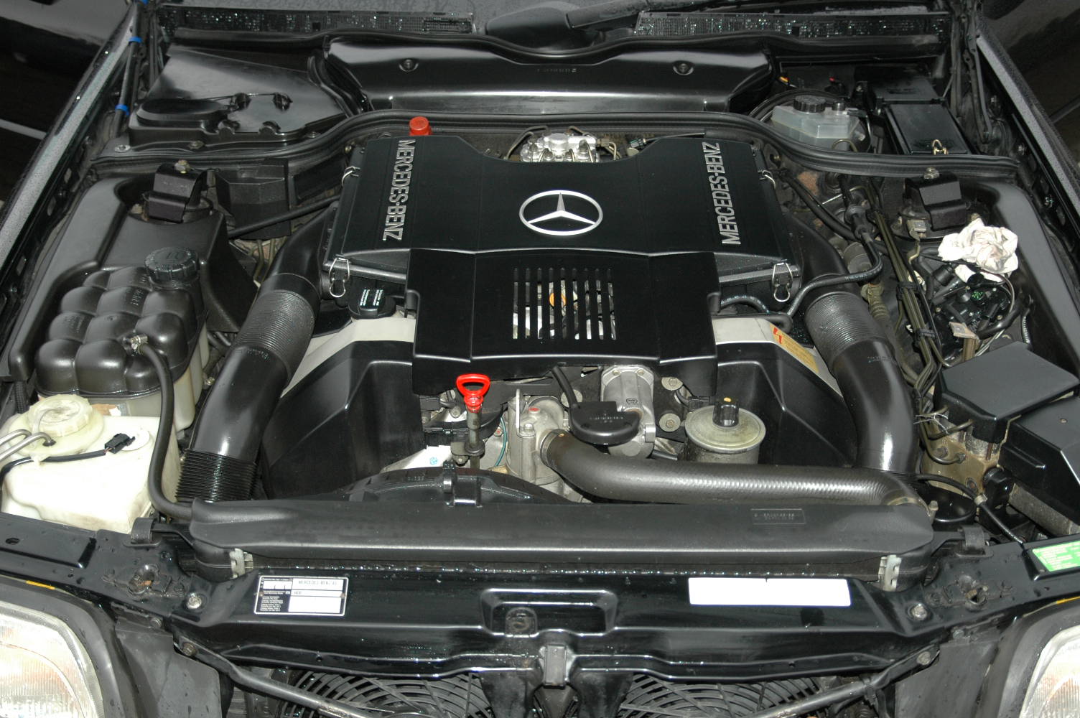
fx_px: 1304
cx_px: 540
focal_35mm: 44
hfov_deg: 45.0
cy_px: 359
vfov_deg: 30.8
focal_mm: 29
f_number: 3.5
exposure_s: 1/60
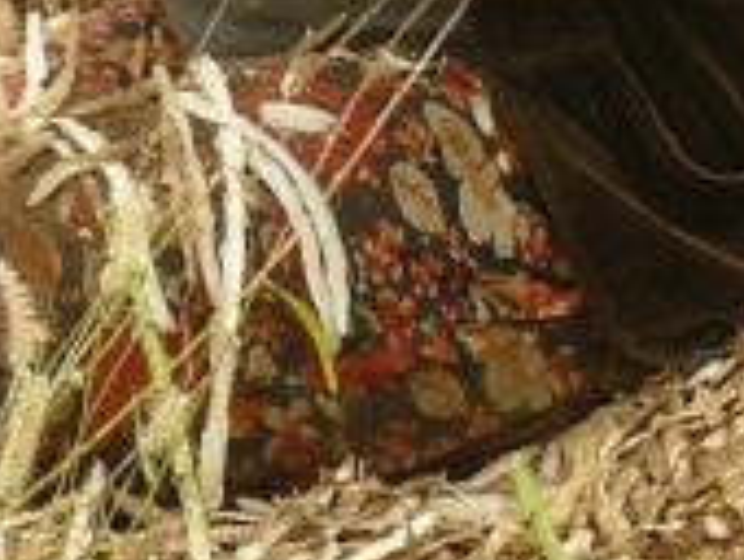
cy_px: -346
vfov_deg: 3.5
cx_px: 61
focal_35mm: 427
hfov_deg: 4.6
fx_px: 9190
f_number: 4
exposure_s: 1/200
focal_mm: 15.2
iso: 100
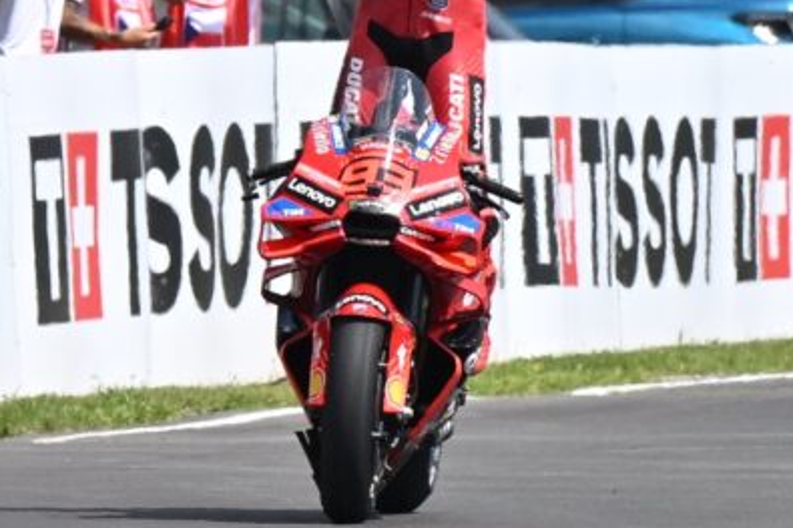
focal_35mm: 570
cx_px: 173
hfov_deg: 3.6
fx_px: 12550
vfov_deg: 2.4
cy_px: 100
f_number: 4.5
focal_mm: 200
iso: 320
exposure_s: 1/4000
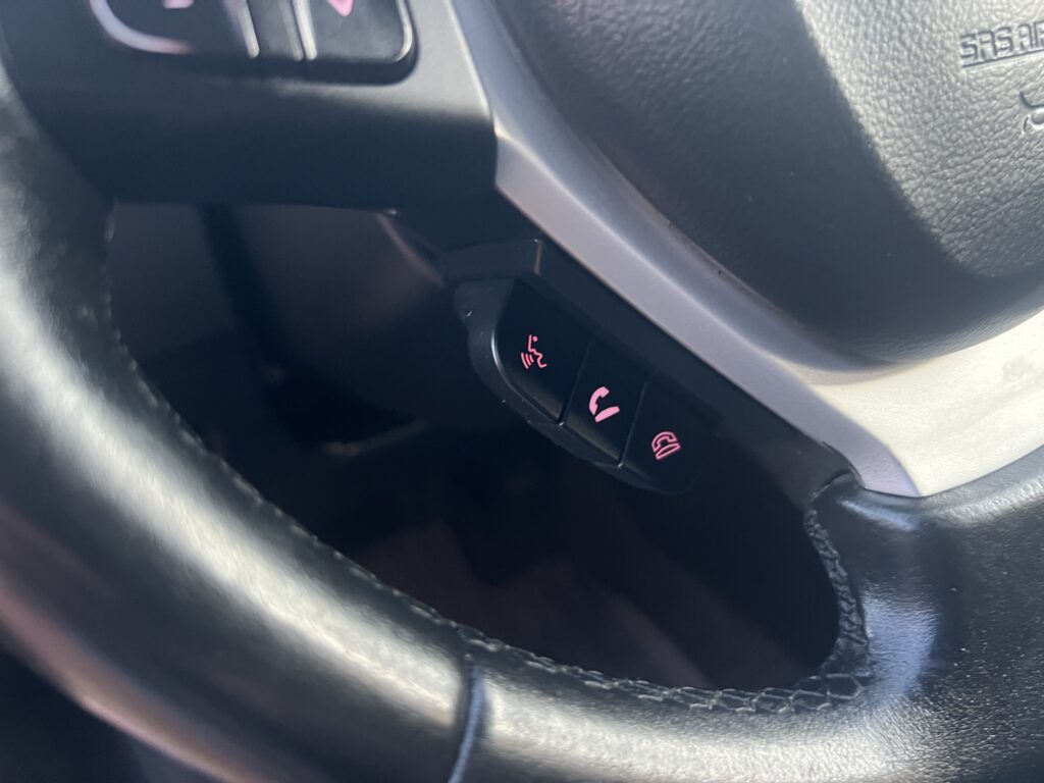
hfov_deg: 67.3
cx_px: 522
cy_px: 392
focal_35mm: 26
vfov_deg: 53.1
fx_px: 784
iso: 500
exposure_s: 1/33
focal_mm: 5.7
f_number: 1.5
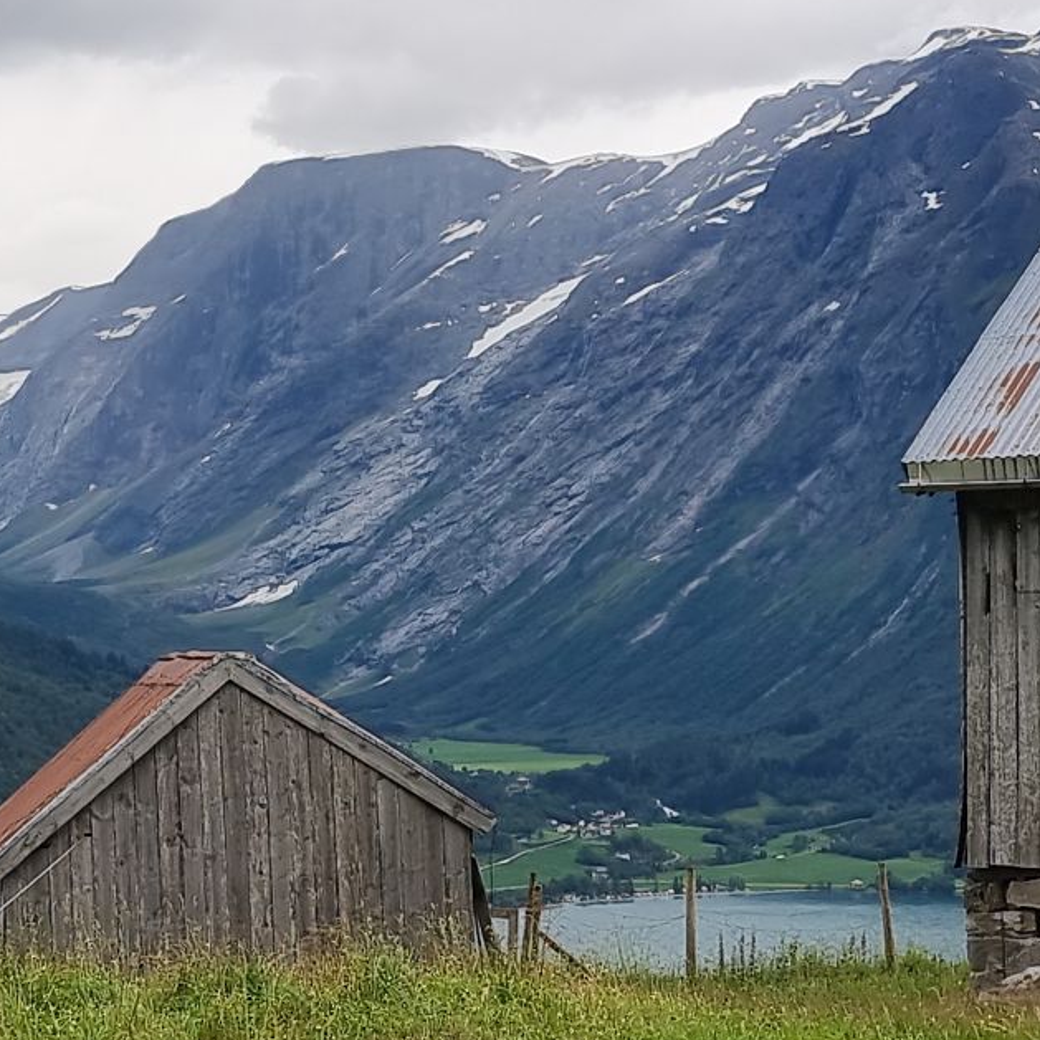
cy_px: 453
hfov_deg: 45.7
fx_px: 1224
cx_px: 394
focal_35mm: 36
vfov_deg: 45.9
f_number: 1.8
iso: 50
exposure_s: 1/378
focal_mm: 6.7
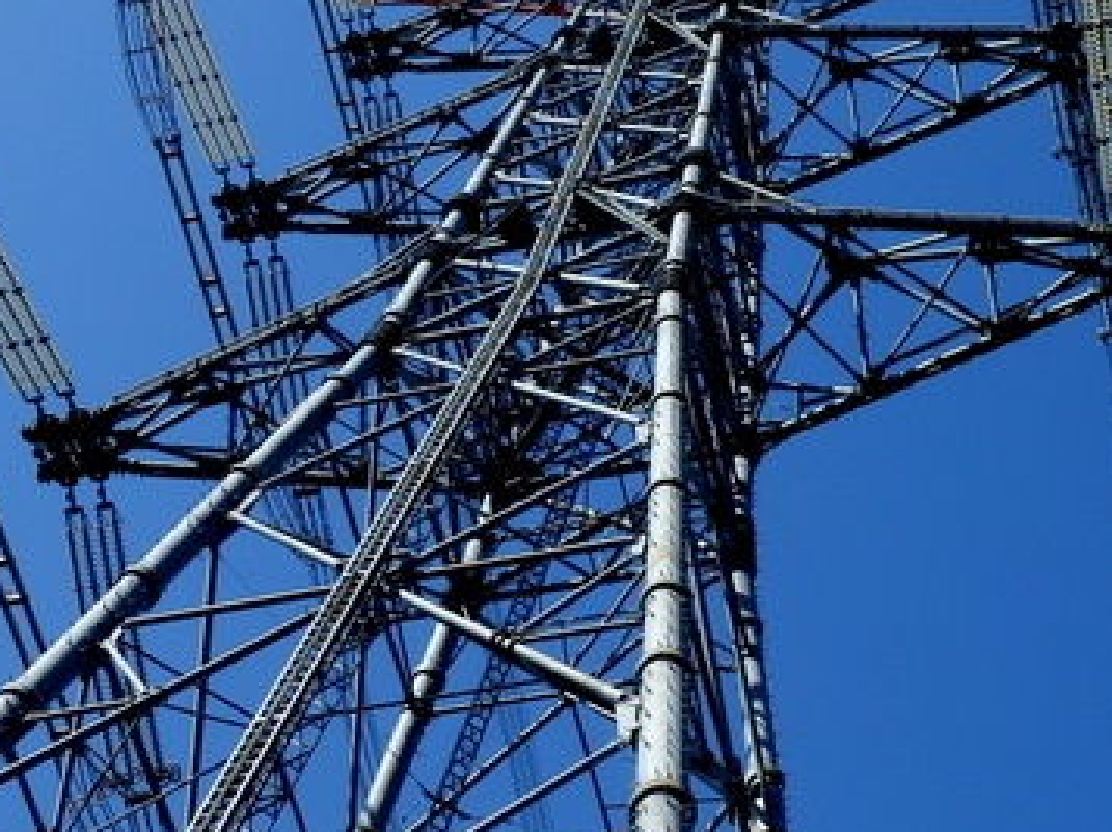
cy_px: 312
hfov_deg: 23.5
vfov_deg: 17.7
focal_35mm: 83
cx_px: 707
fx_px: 2664
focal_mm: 6.6
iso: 80
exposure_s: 1/500
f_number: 3.9
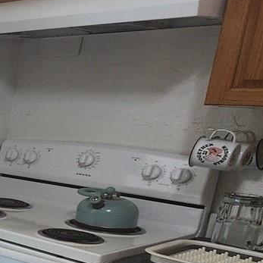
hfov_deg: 17.5
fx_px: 456
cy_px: 213
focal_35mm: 53
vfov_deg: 31.3
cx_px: -303
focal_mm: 2.2
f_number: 2.2
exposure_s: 1/60
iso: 160
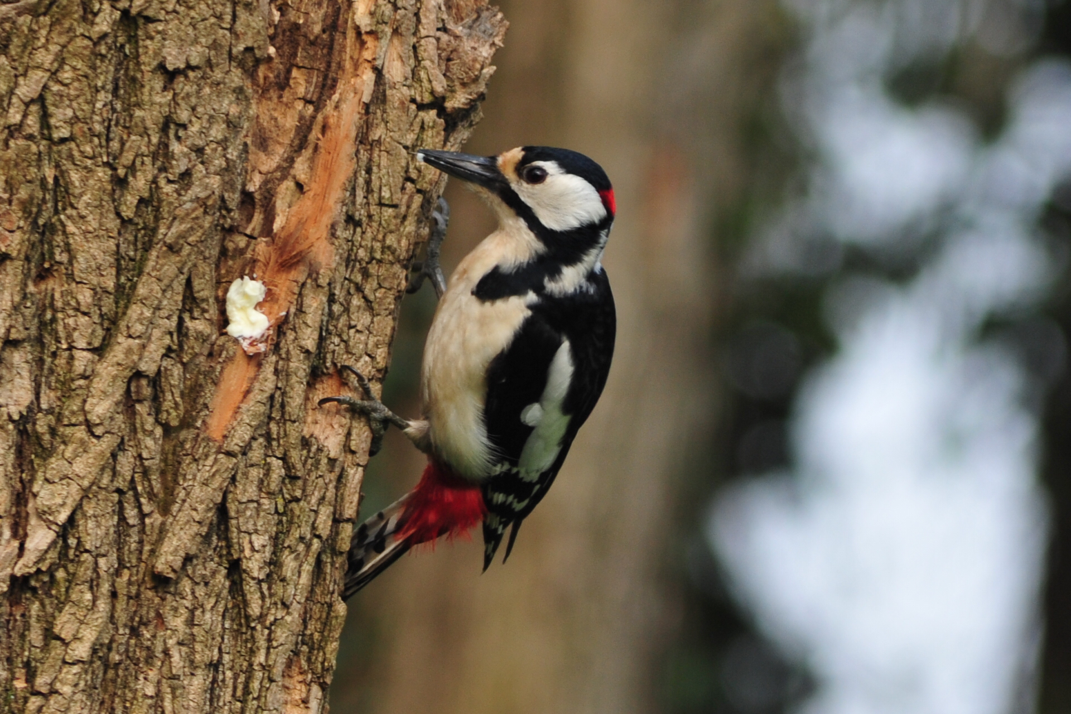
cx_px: 536
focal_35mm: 300
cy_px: 357
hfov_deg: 6.9
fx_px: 8924
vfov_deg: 4.6
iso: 640
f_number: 9
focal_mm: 300
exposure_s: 1/320
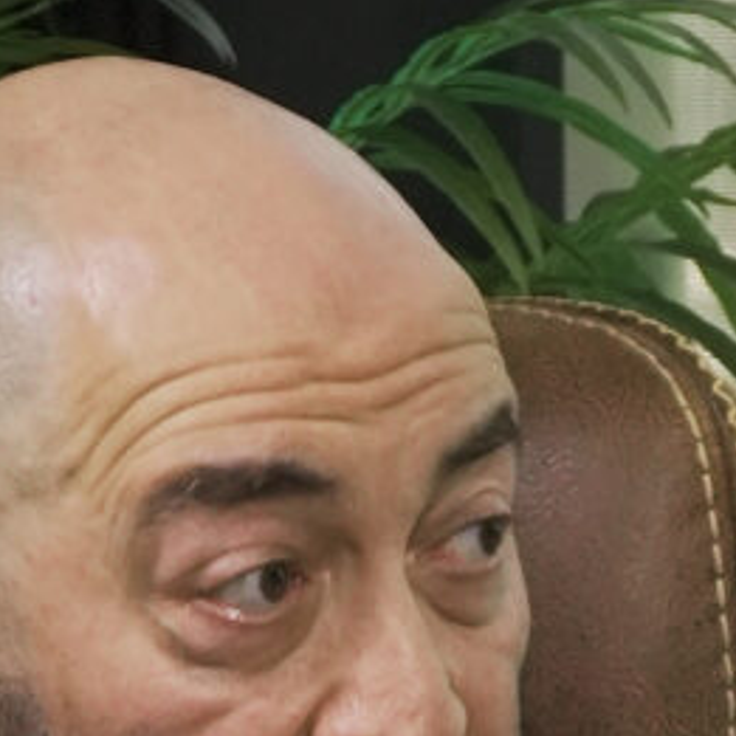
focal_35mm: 375
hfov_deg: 4.7
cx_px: 797
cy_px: 2228
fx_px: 9021
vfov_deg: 4.5
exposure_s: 1/160
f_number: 4
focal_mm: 30
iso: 800
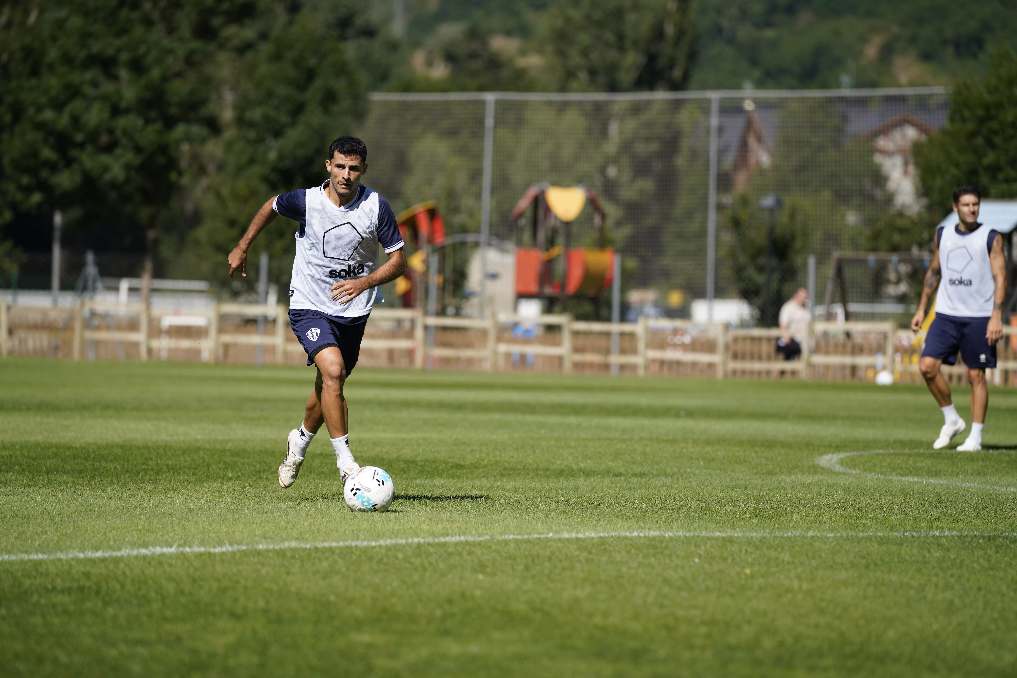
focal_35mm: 200
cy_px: 339
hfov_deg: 10.3
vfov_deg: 6.9
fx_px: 5650
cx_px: 508
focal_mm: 200
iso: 100
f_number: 3.5
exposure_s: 1/1250
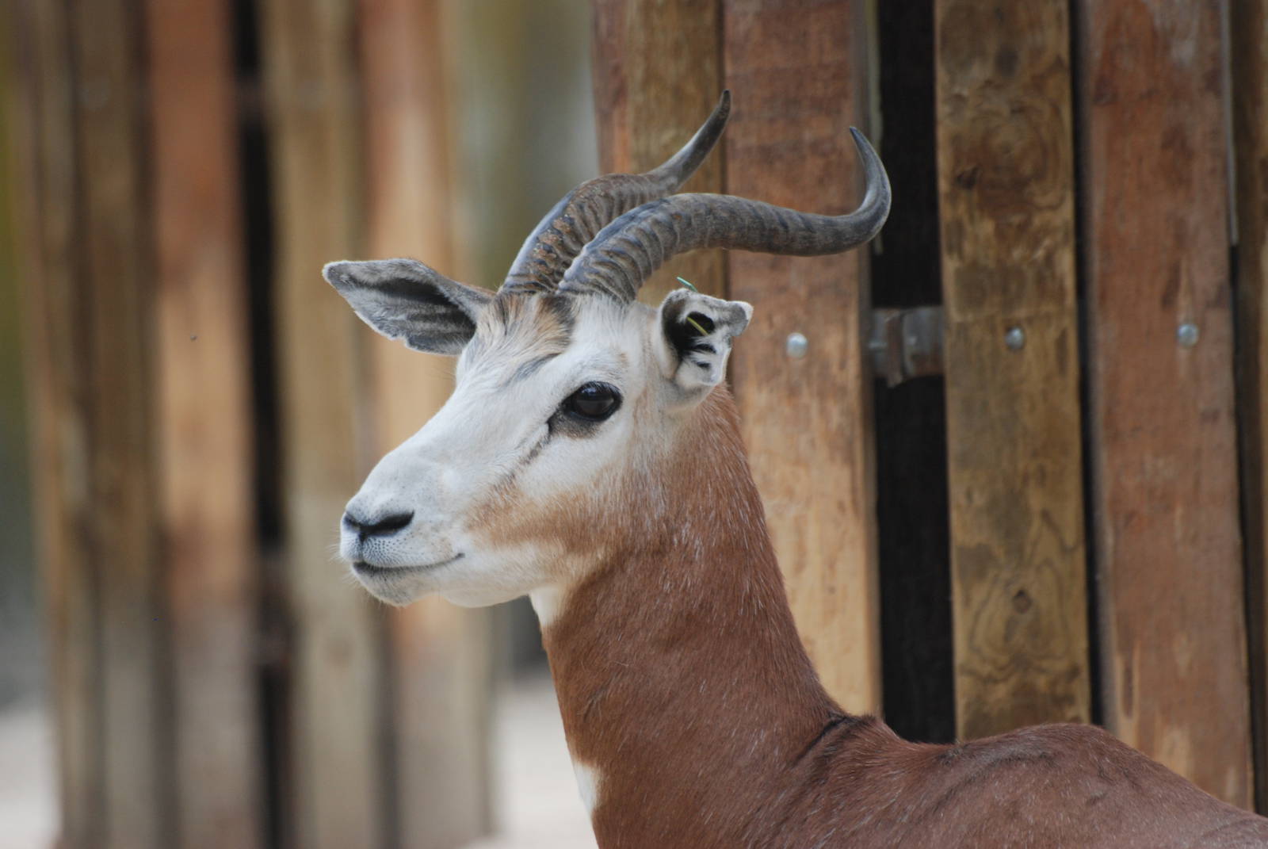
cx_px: 634
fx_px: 15869
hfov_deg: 4.6
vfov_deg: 3.1
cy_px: 424
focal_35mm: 450
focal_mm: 300
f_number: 5.6
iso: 400
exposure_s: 1/320
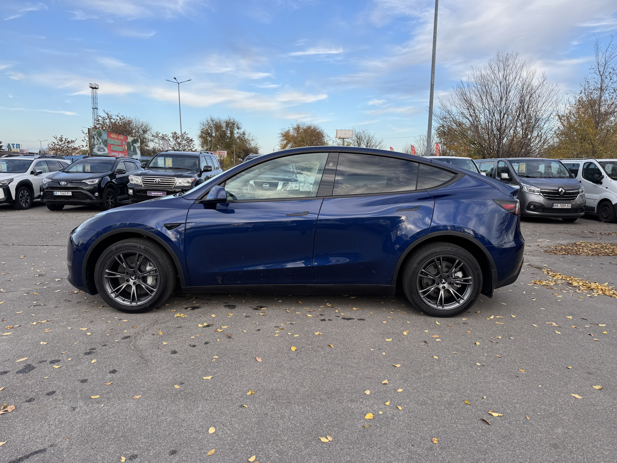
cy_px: 232
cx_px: 308
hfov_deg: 71.6
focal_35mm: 24
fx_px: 428
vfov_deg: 56.8
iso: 80
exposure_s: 1/925
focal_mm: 6.76
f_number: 1.78
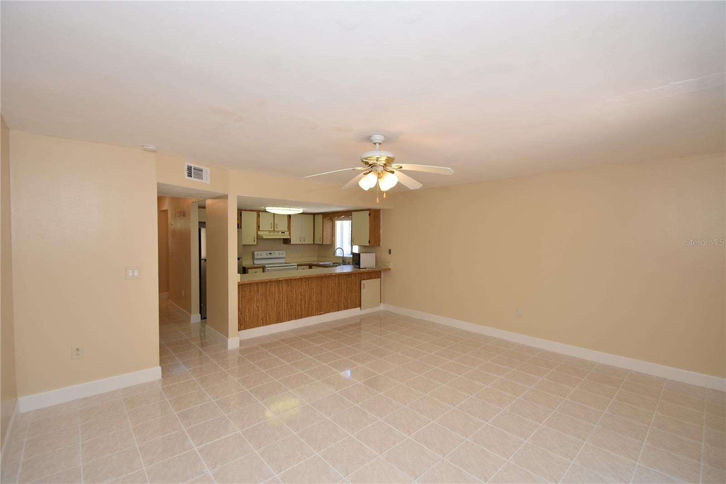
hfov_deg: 100.4
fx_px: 302
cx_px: 363
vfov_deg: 77.3
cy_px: 242
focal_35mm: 15
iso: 200
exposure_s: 1/60
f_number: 4
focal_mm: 10
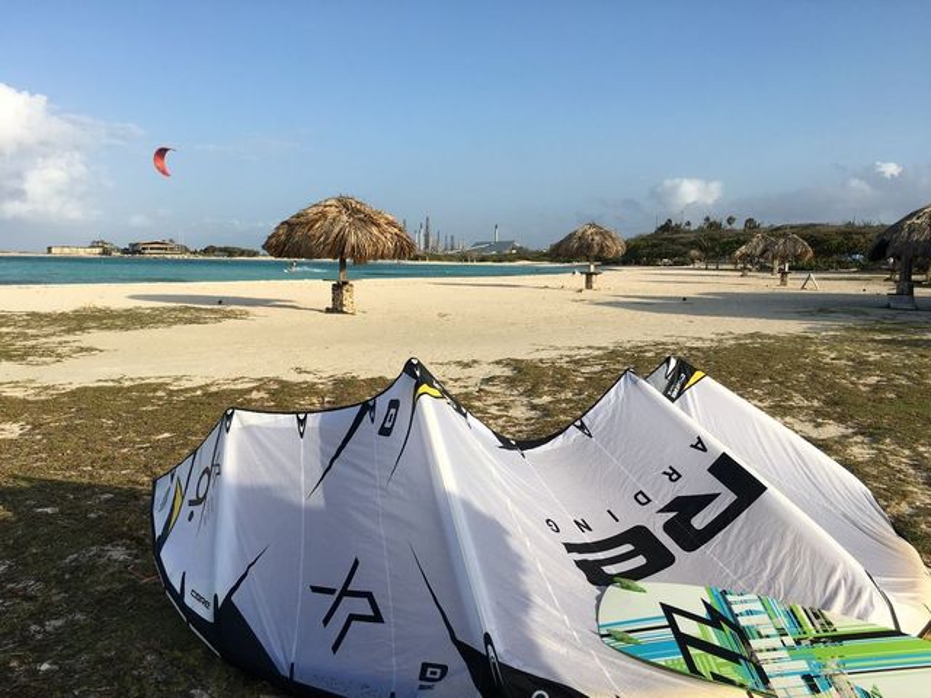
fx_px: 780
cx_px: 466
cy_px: 349
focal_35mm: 29
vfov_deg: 48.2
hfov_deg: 61.7
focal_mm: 4.15
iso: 25
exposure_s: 1/1399
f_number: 2.2
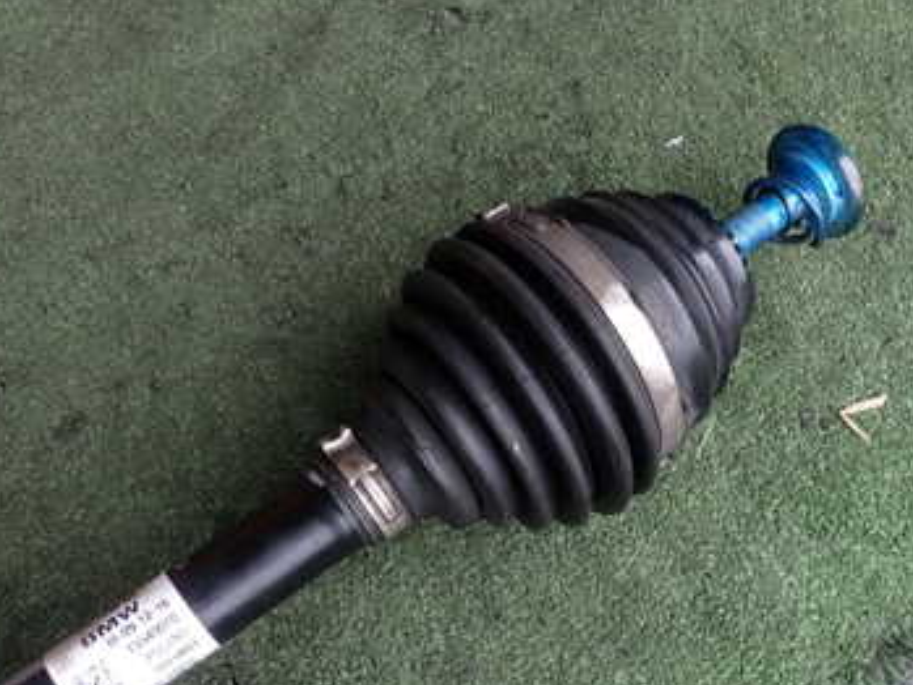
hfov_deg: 43.4
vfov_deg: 33.6
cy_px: 390
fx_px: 1135
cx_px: 581
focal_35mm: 43
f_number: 2.8
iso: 100
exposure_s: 1/100
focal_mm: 4.5
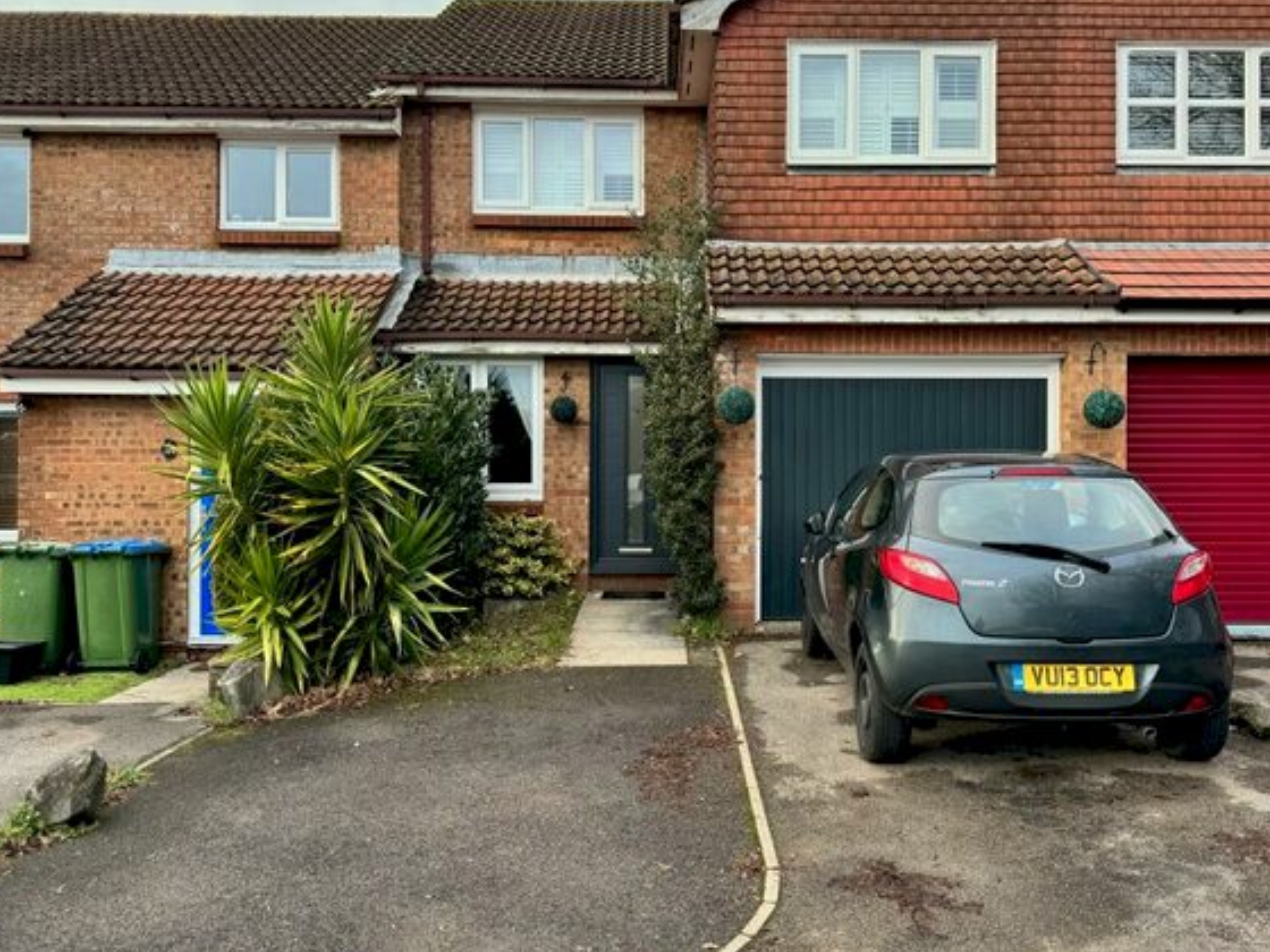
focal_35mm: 30
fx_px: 1101
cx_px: 689
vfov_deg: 46.8
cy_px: 443
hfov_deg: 59.9
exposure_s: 1/178
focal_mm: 6.86
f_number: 1.78
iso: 80
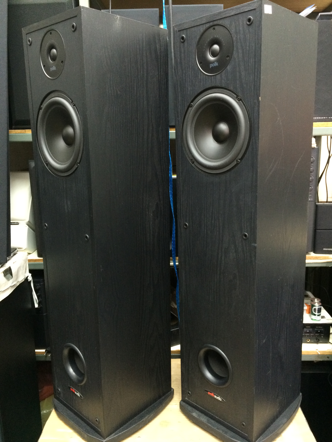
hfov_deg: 48.2
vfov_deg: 61.7
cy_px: 221
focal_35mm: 29
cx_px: 166
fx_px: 371
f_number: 2.2
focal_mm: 4.15
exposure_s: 1/20
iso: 320
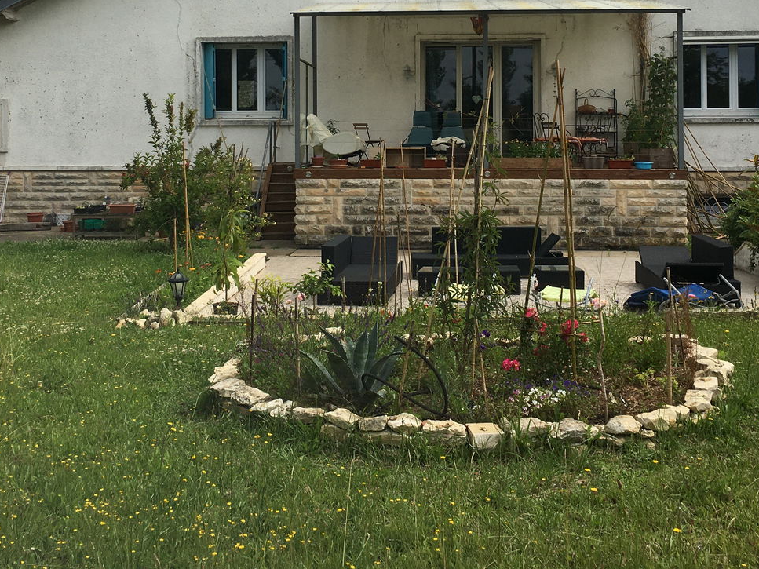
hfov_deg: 39.7
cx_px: 365
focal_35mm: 48
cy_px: 124
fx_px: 1052
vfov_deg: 29.6
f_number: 2.2
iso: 25
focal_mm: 4.15
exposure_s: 1/2198
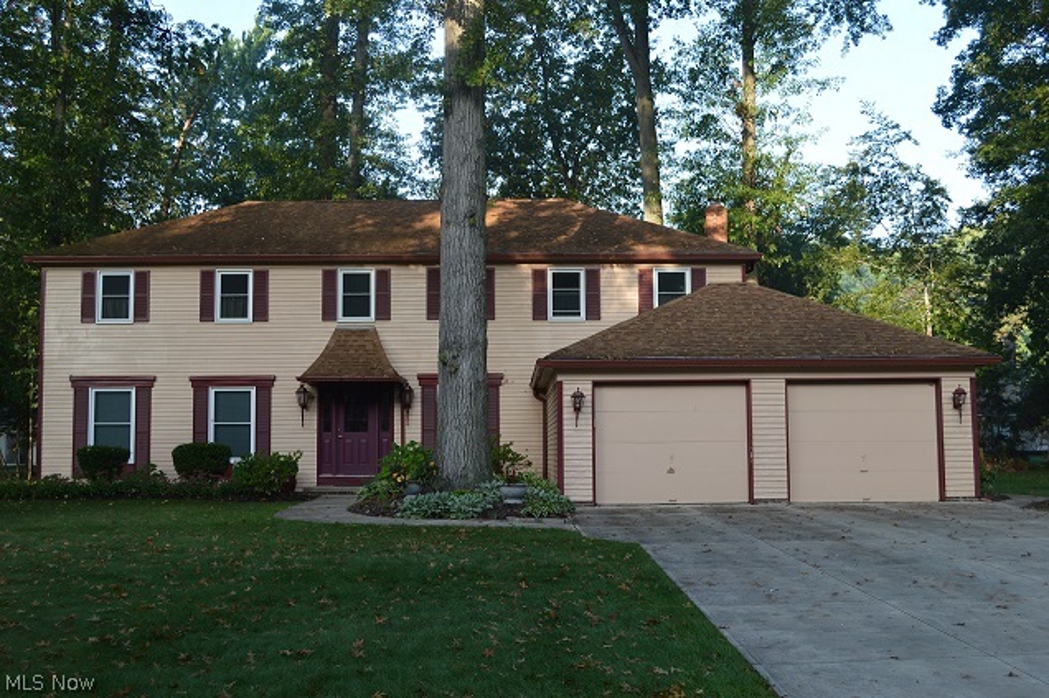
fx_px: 1136
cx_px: 524
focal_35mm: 39
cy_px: 349
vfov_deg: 34.2
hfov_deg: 49.6
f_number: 5.6
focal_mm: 26
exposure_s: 1/125
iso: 160
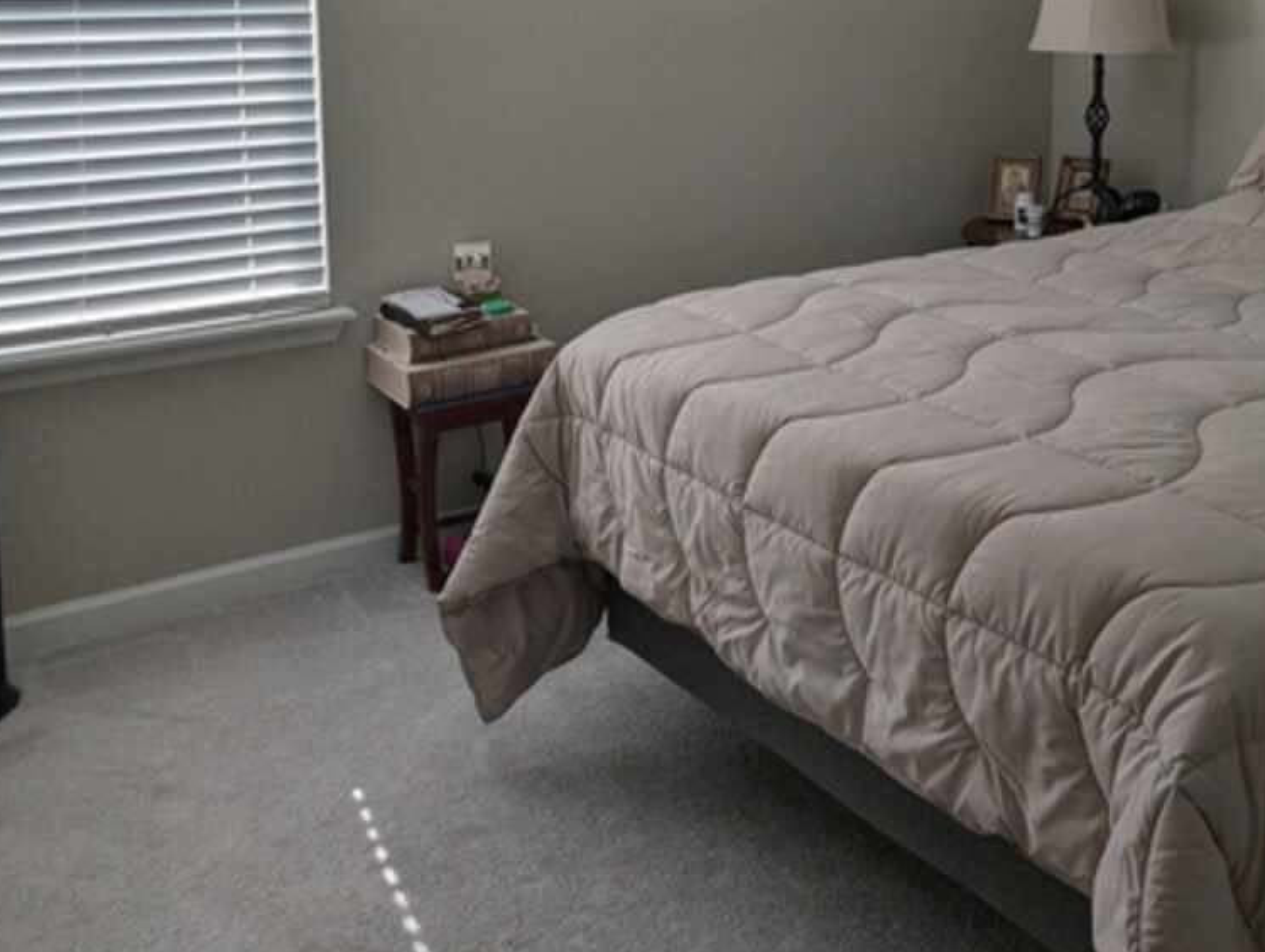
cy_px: 189
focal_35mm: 41
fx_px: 1500
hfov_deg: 44.6
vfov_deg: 34.2
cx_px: 907
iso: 18
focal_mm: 6.9
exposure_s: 1/68.4
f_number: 1.68
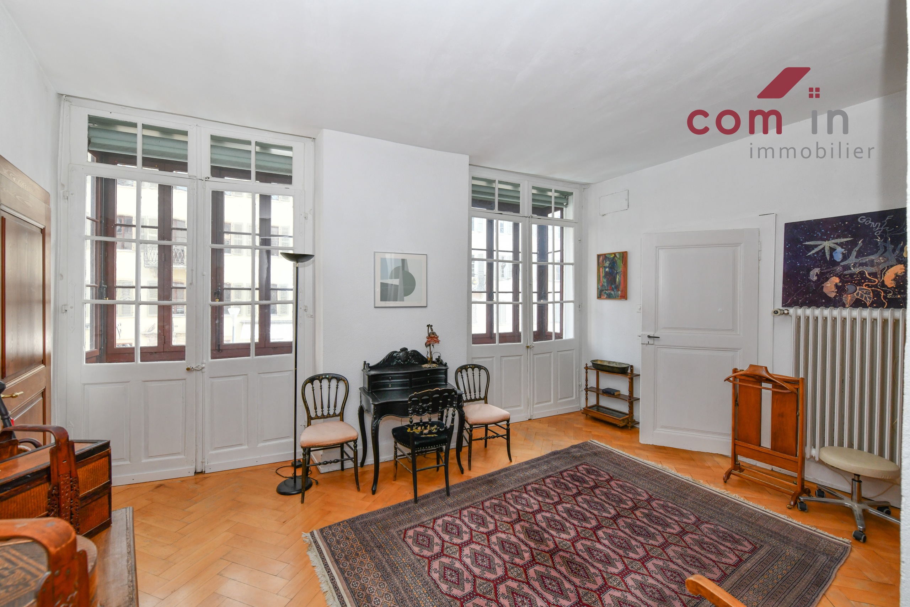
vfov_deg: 81.2
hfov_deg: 104.3
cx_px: 455
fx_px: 354
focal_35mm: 14
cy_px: 304
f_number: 7.1
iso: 800
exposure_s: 1/320
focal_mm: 14
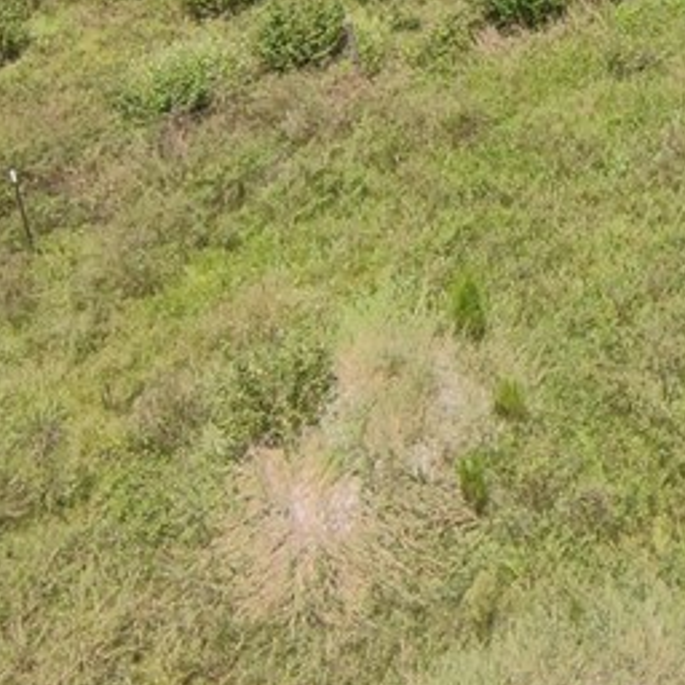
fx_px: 1343
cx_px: 915
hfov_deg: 24.5
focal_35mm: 60
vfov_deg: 23.5
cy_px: -313
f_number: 2.8
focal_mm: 17
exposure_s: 1/1431
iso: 100
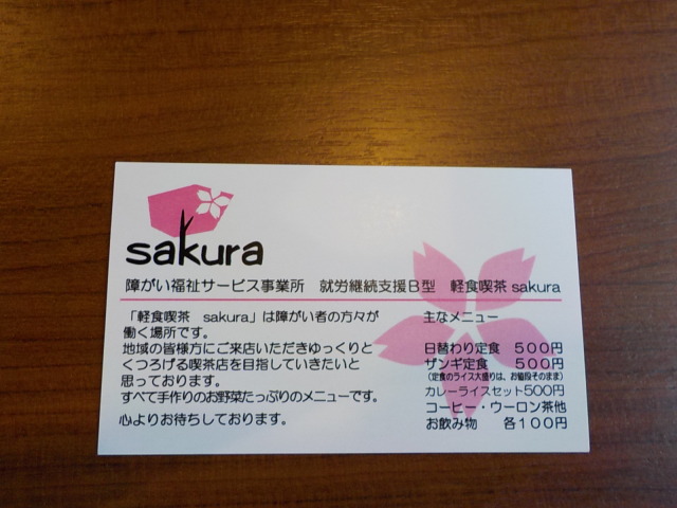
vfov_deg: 46.8
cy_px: 254
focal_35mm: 30
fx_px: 587
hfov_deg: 60.0
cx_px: 338
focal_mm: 4.1
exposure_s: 1/30
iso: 125
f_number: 3.3
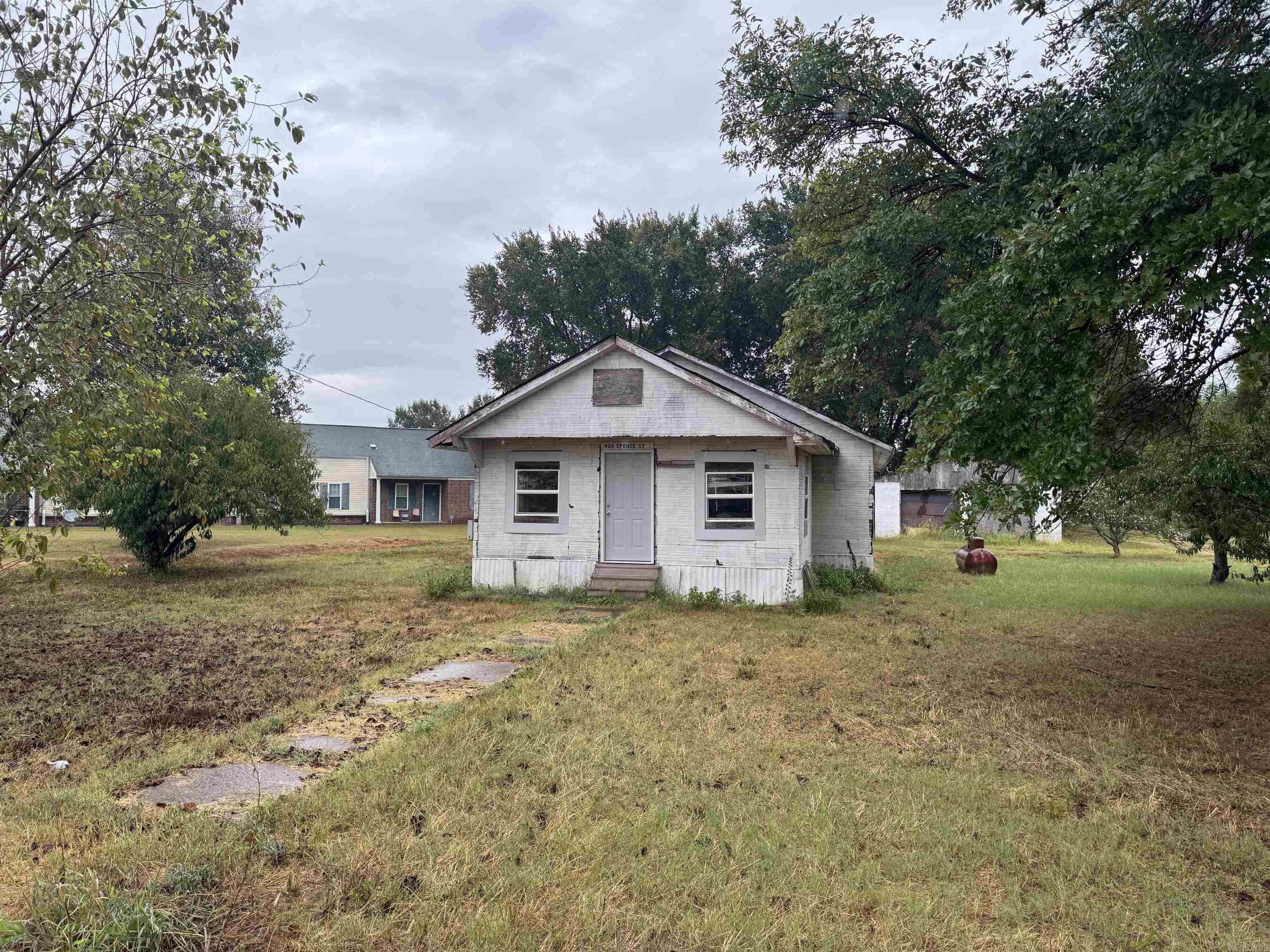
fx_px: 881
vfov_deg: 56.8
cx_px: 635
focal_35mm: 24
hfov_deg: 71.6
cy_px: 476
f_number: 1.78
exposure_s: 1/392
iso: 80
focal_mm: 6.76
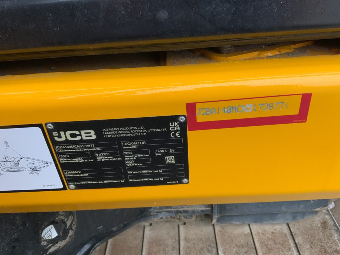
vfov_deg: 48.2
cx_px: 170
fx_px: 285
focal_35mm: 29
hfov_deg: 61.7
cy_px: 128
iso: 64
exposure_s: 1/64
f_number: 1.8
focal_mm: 3
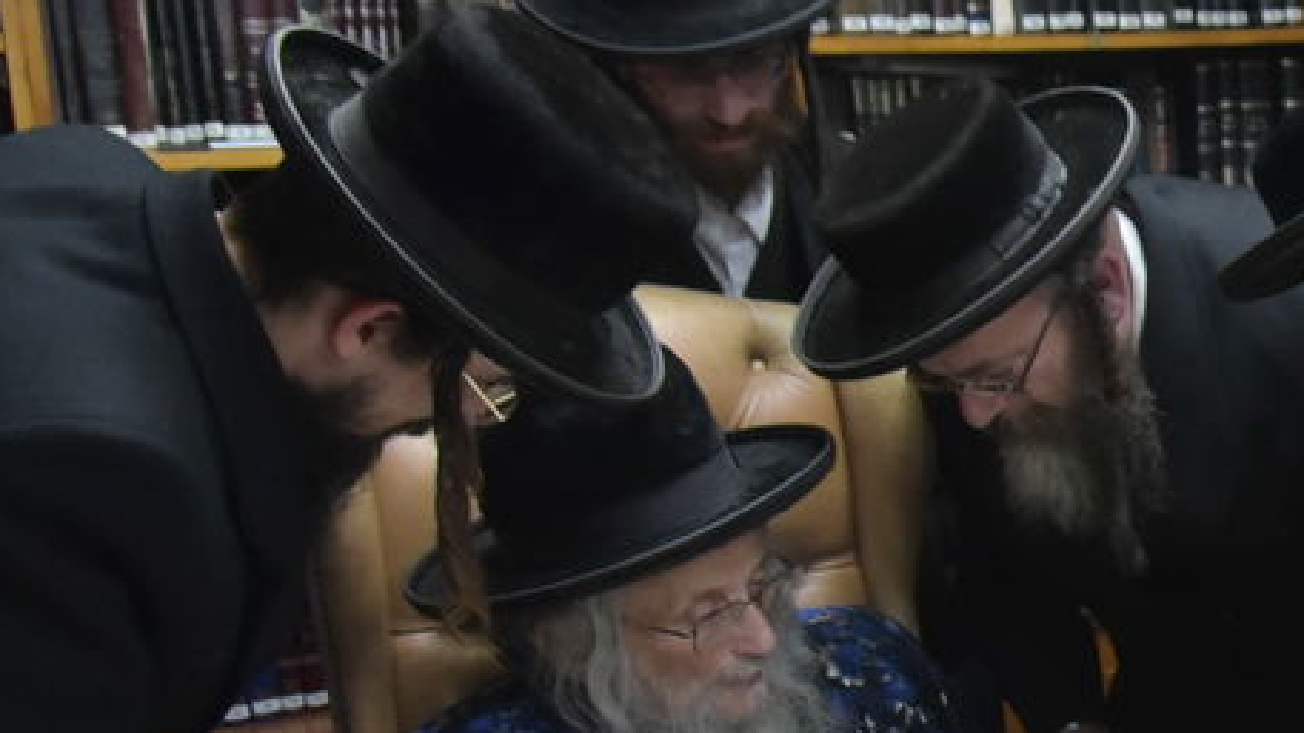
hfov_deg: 22.9
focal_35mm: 77
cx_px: 1892
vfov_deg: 15.6
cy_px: 521
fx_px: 2662
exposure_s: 1/200
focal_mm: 24
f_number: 5.6
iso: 3200
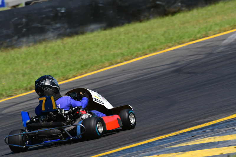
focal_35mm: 750
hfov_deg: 2.7
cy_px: 78
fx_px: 4918
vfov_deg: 1.8
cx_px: 118
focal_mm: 500
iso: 400
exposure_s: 1/640
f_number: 11
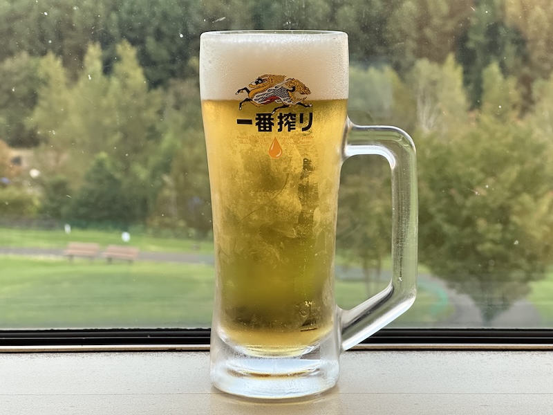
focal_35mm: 77
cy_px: 208
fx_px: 1230
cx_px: 276
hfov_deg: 25.3
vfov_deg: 19.1
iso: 320
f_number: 2.8
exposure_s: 1/60
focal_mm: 9
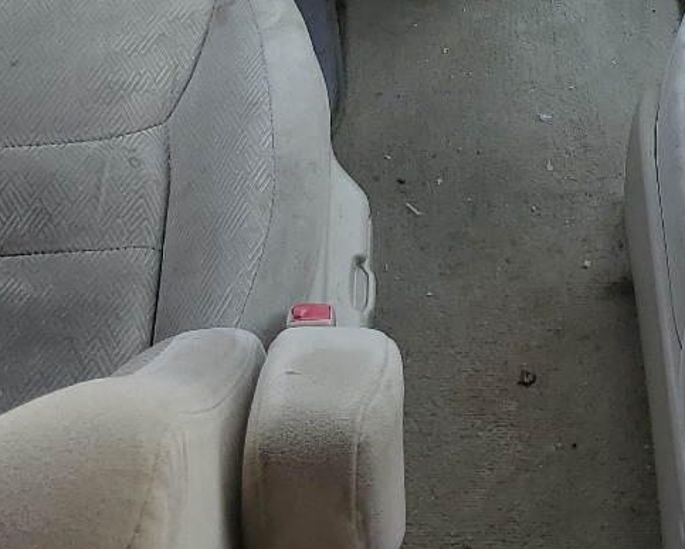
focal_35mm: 84
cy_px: -91
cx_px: 462
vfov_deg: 17.5
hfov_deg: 22.6
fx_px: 1704
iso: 50
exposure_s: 1/556
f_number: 1.5
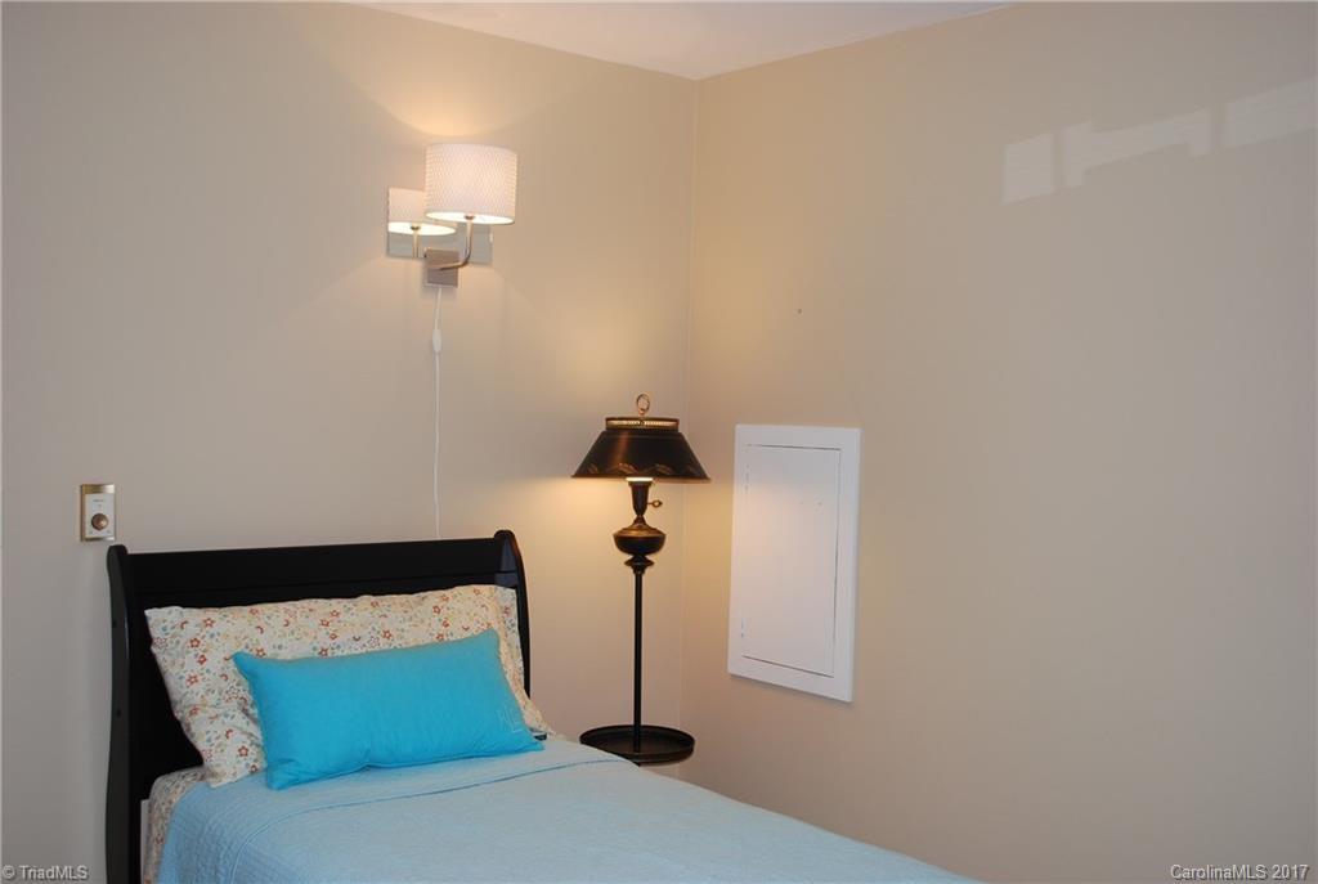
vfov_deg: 34.3
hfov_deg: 49.5
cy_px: 442
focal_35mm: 39
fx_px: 1431
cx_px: 659
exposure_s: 1/60
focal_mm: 26
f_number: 4.2
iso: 200
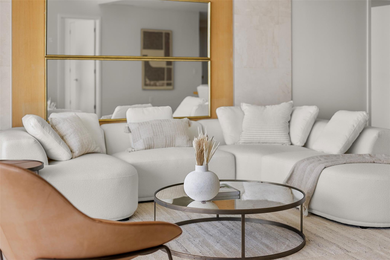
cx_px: 195
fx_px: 542
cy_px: 130
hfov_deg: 39.6
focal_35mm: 50
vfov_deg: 27.0
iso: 64
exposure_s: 1/60
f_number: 2.5
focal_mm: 50
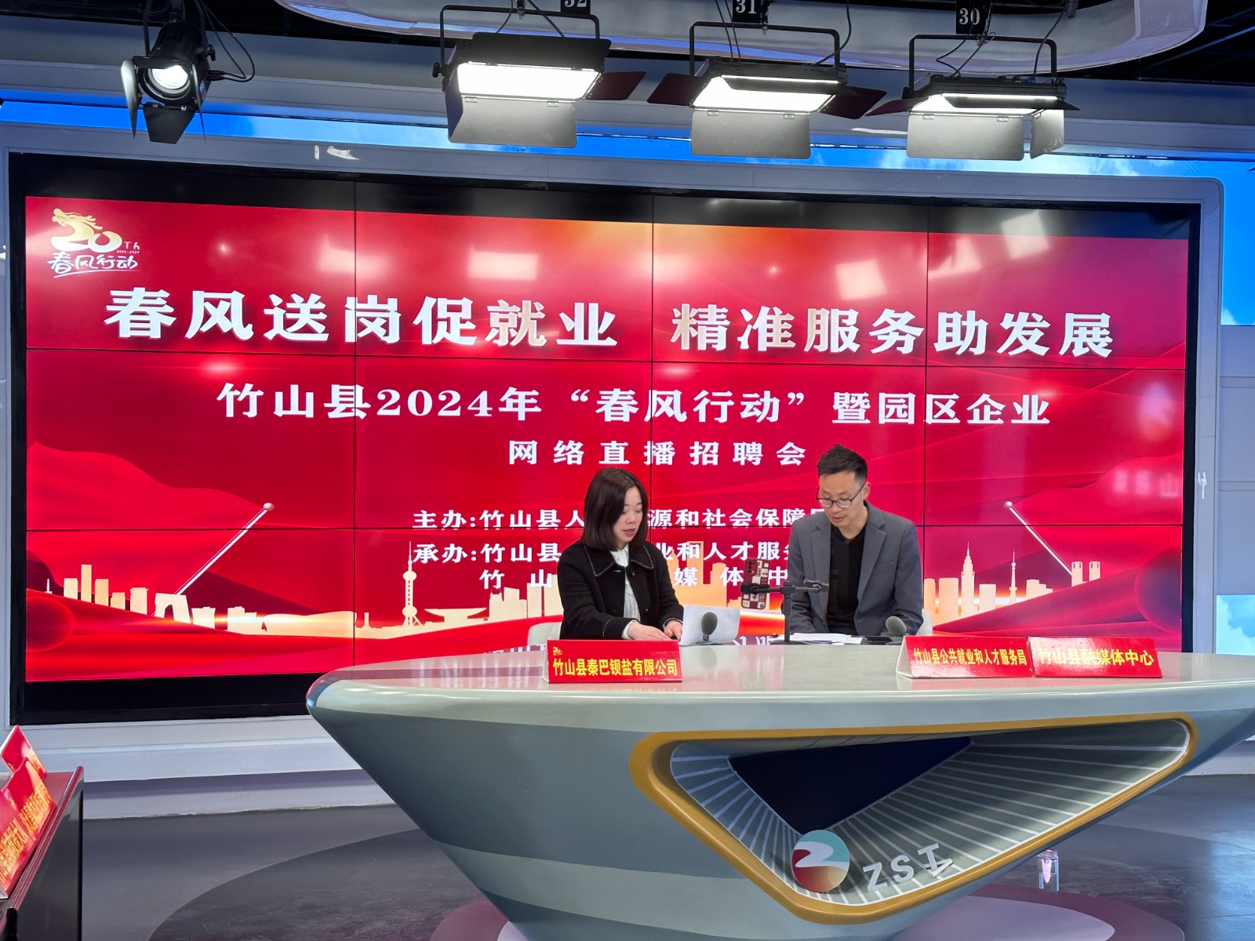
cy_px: 470
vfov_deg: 30.3
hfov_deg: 39.7
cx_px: 628
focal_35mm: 48
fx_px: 1740
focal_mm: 6.86
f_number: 1.78
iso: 80
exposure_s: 1/100
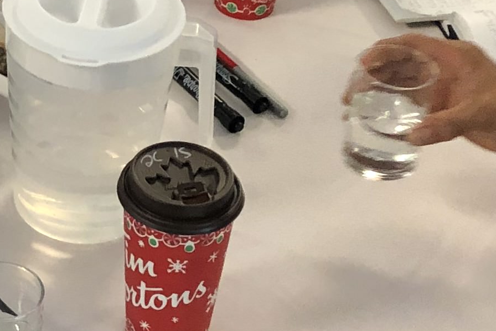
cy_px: -39
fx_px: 1805
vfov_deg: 10.3
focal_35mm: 131
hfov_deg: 15.4
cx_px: -5
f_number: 1.8
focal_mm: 3.99
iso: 80
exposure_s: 1/15
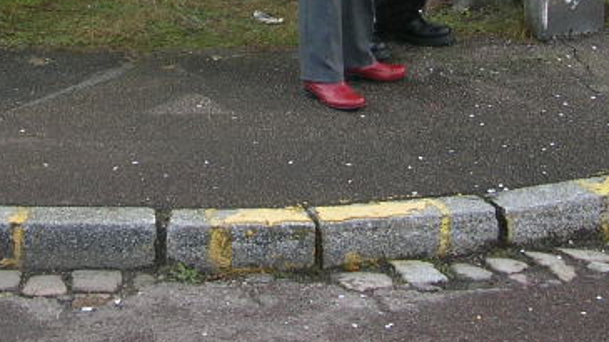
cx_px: 232
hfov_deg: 20.0
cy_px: -142
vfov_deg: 11.0
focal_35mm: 107
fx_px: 1727
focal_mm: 5.8
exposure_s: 1/201
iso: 50
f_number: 2.8
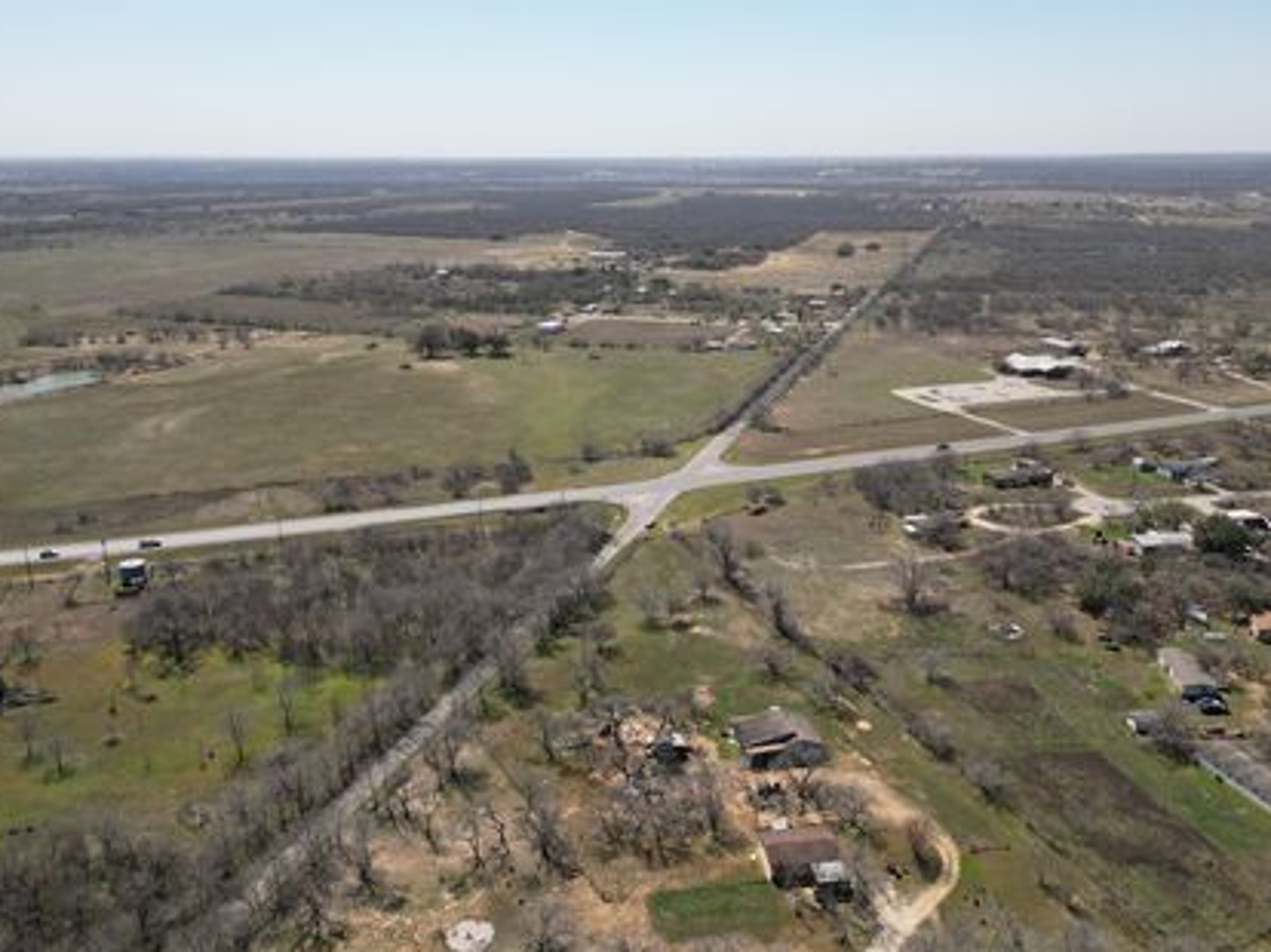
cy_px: 478
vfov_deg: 48.2
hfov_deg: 61.6
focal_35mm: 29
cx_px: 672
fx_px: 1064
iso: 150
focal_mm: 6.72
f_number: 1.7
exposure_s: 1/4000
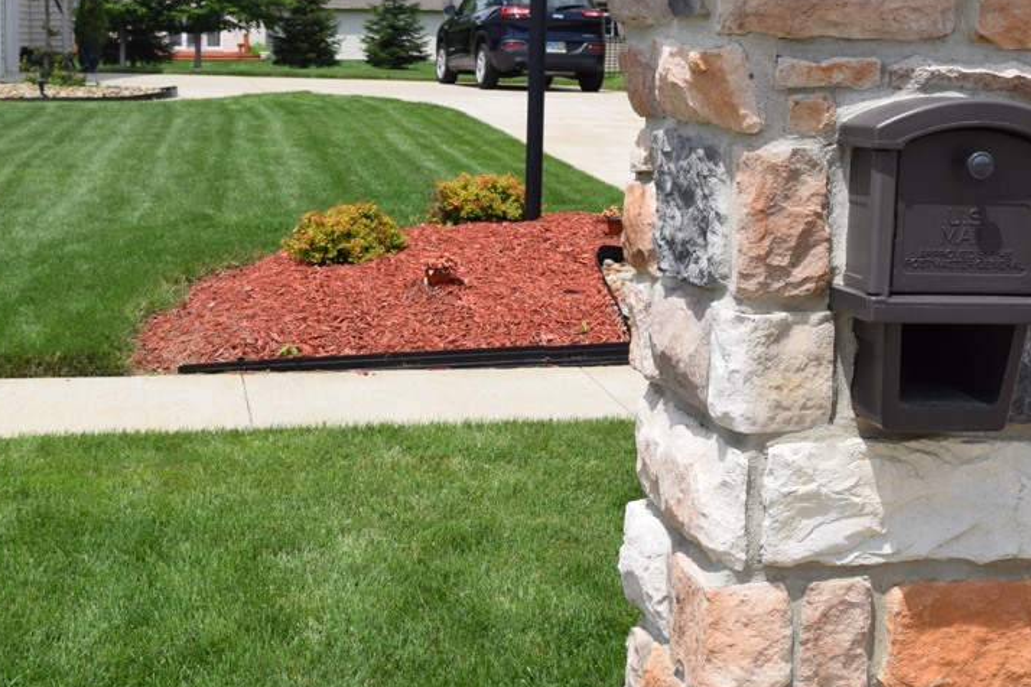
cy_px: 317
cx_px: 466
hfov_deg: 30.2
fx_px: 1911
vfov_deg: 20.4
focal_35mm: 67
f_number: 10
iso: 200
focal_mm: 31
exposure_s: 1/400
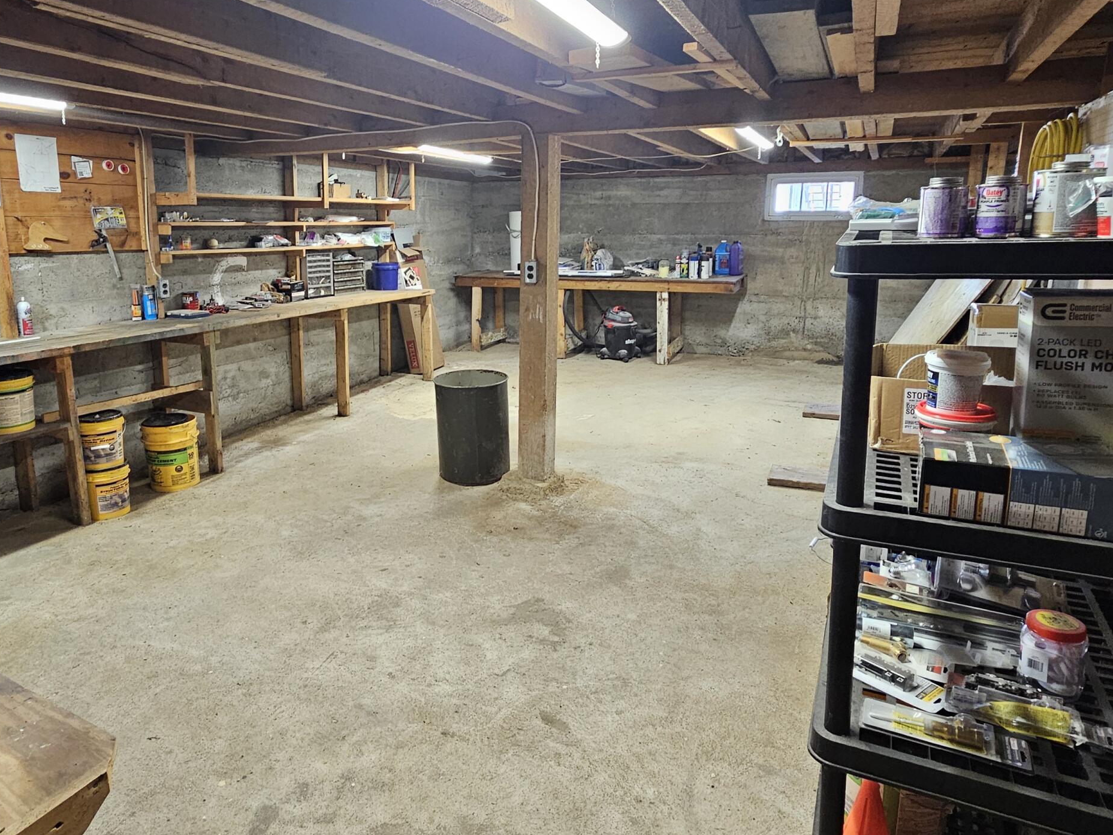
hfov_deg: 78.3
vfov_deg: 63.1
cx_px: 459
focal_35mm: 21
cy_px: 350
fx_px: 675
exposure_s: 1/60
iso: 250
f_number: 2.2
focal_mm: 2.2
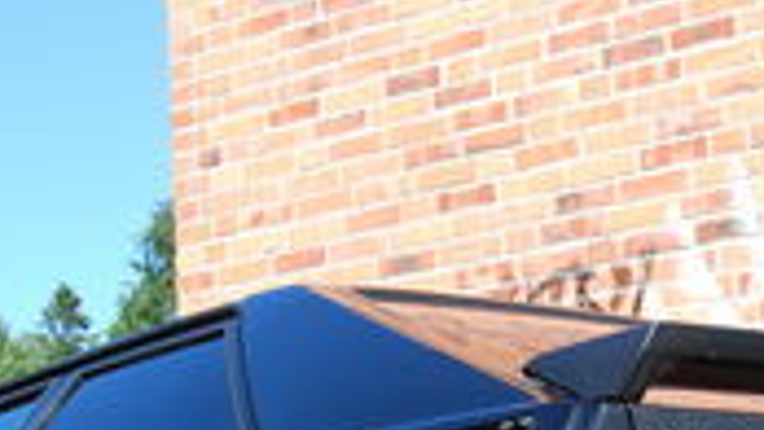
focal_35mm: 116
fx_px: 2351
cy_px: 408
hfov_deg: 18.3
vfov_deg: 10.4
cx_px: 575
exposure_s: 1/160
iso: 100
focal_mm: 20
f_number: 6.3
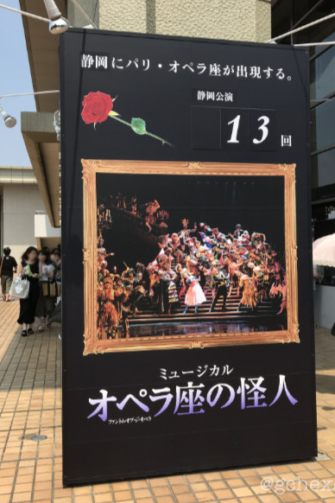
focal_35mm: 30
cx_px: 179
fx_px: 419
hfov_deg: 43.6
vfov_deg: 61.9
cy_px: 245
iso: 20
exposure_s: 1/2083
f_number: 1.8
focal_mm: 3
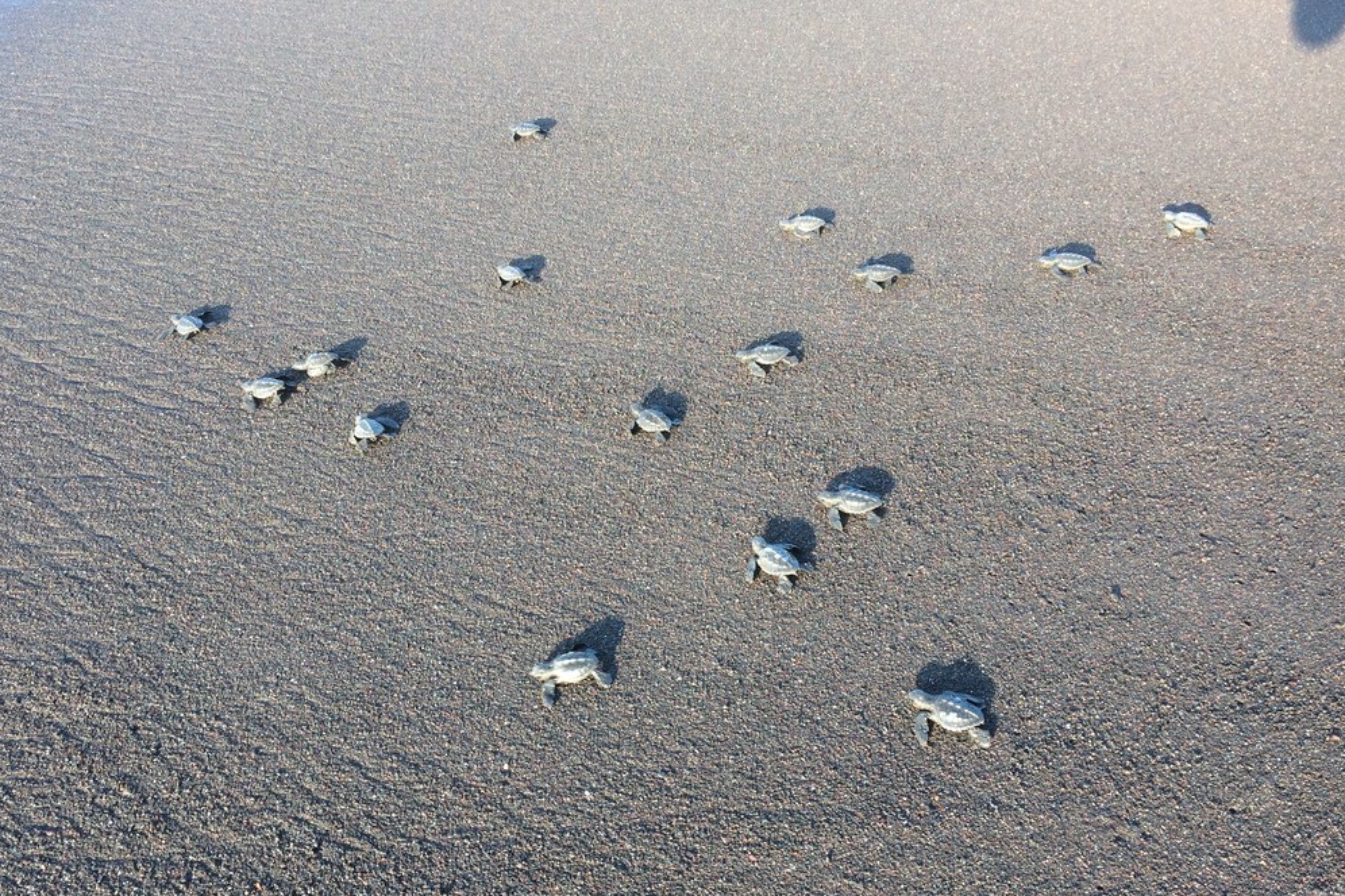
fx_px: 1158
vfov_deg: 42.3
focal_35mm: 31
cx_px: 655
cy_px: 488
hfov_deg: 60.3
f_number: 2.2
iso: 32
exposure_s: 1/120
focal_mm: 4.15
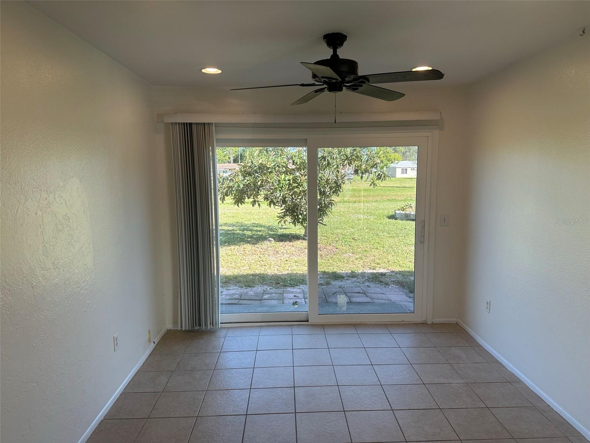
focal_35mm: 24
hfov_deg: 71.6
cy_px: 222
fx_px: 409
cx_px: 295
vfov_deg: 56.8
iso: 80
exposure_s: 1/486
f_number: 1.78
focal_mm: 6.86
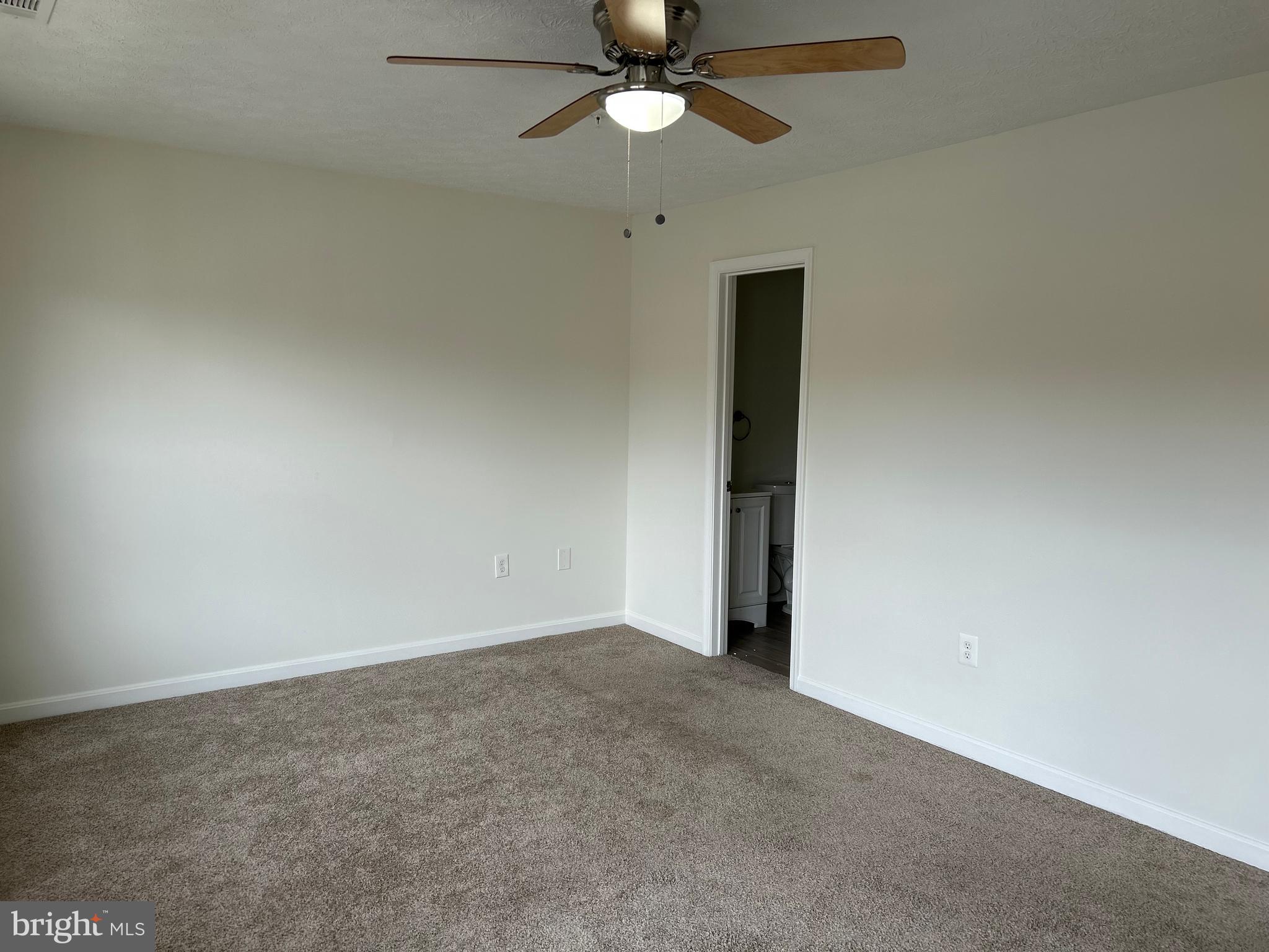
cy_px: 476
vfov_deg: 53.1
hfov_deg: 67.3
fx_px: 953
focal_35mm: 26
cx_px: 634
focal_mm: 5.7
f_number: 1.5
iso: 40
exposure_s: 1/121
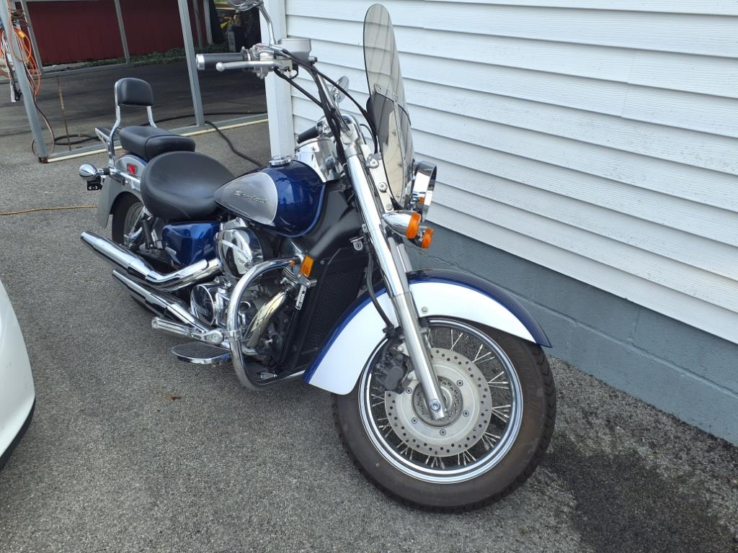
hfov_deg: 65.3
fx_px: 576
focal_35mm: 27
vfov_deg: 51.4
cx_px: 369
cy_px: 276
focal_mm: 3.58
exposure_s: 1/909
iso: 40
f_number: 1.9
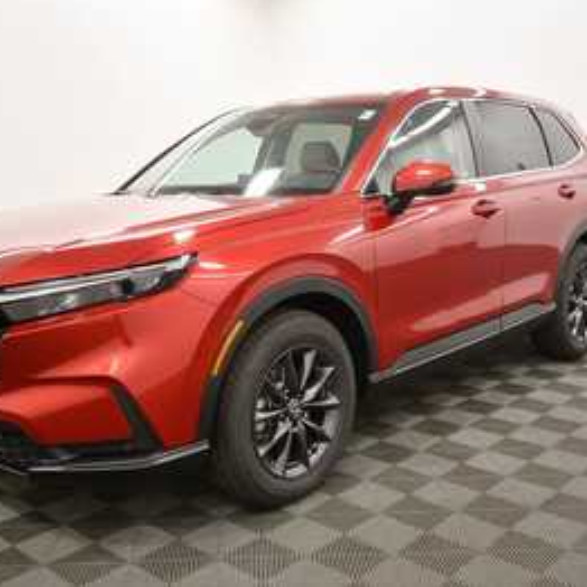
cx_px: 253
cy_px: 290
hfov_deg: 42.7
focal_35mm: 39
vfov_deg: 42.8
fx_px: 748
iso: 1400
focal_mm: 20
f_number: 5.6
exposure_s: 1/125
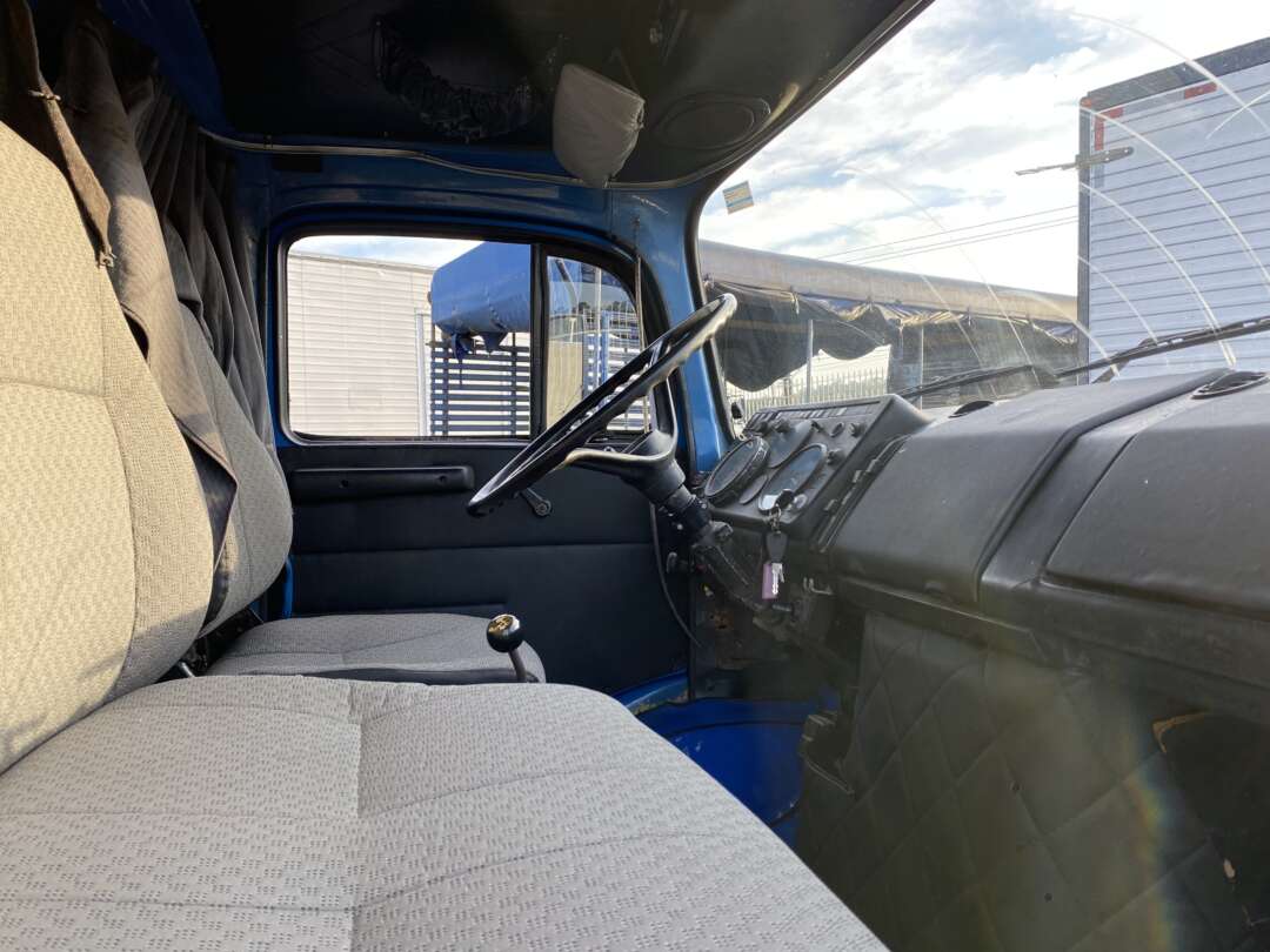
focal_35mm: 26
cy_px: 476
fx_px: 954
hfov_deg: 67.3
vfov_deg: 53.1
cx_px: 635
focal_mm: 4.25
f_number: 1.8
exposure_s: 1/222
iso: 32
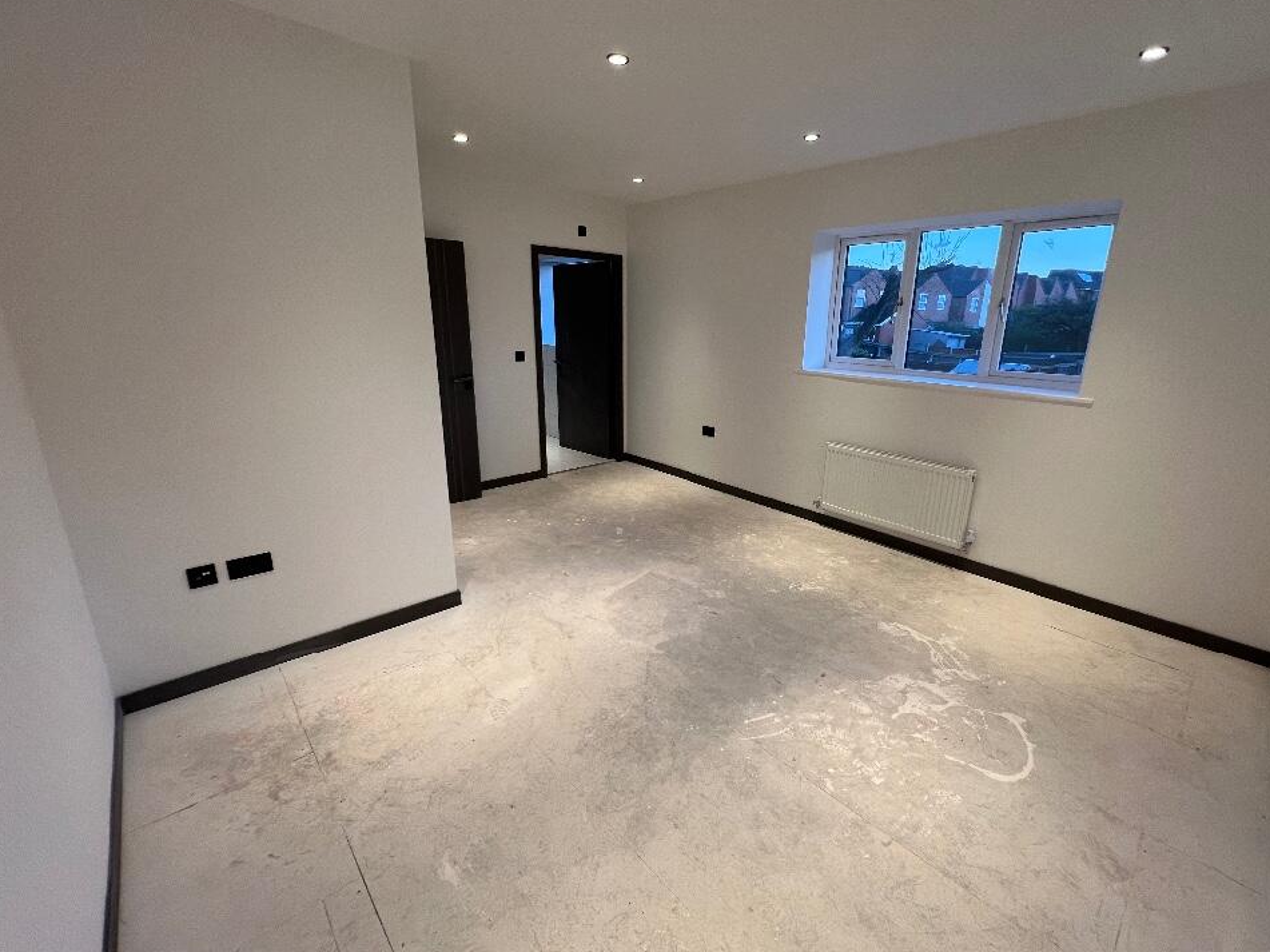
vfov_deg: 85.7
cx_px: 678
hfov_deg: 101.9
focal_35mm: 14
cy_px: 471
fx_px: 514
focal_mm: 1.57
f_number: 1.8
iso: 125
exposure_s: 1/100
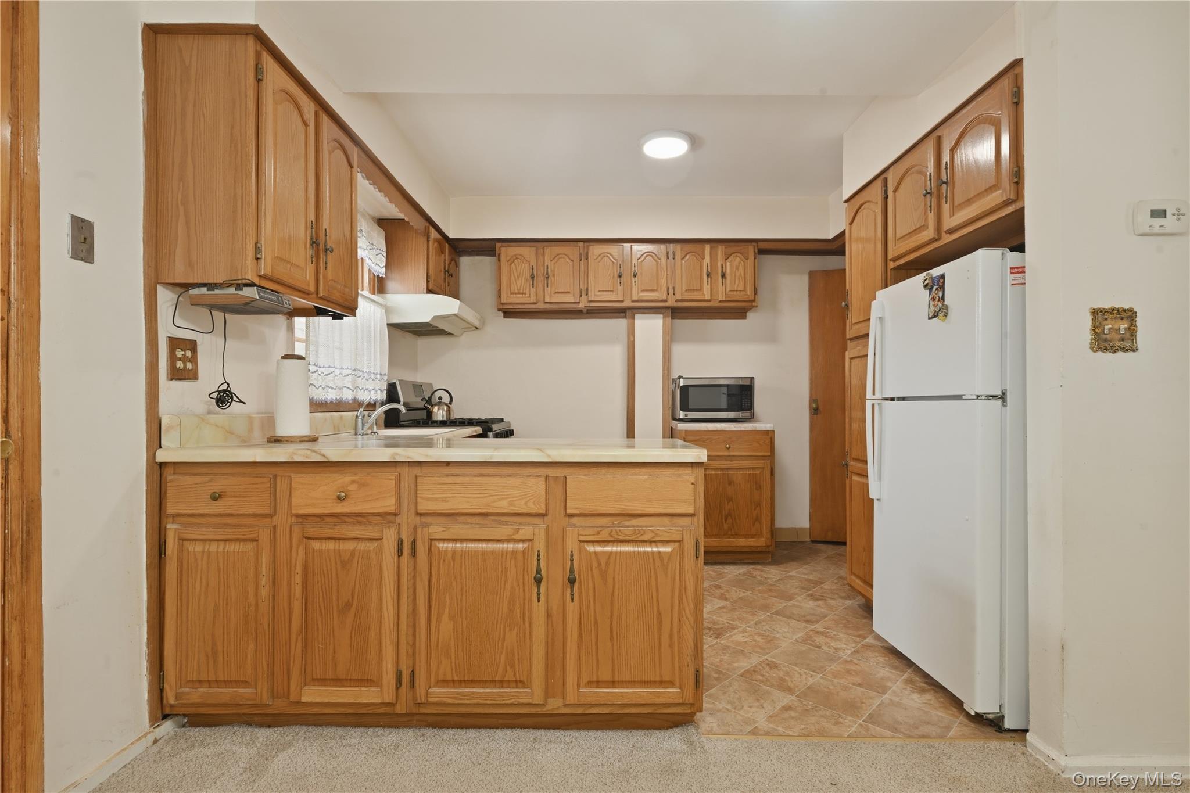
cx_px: 595
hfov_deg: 90.0
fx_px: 595
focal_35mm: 18
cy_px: 396
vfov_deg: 67.4
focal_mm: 18
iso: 100
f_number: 11
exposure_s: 1/1.67
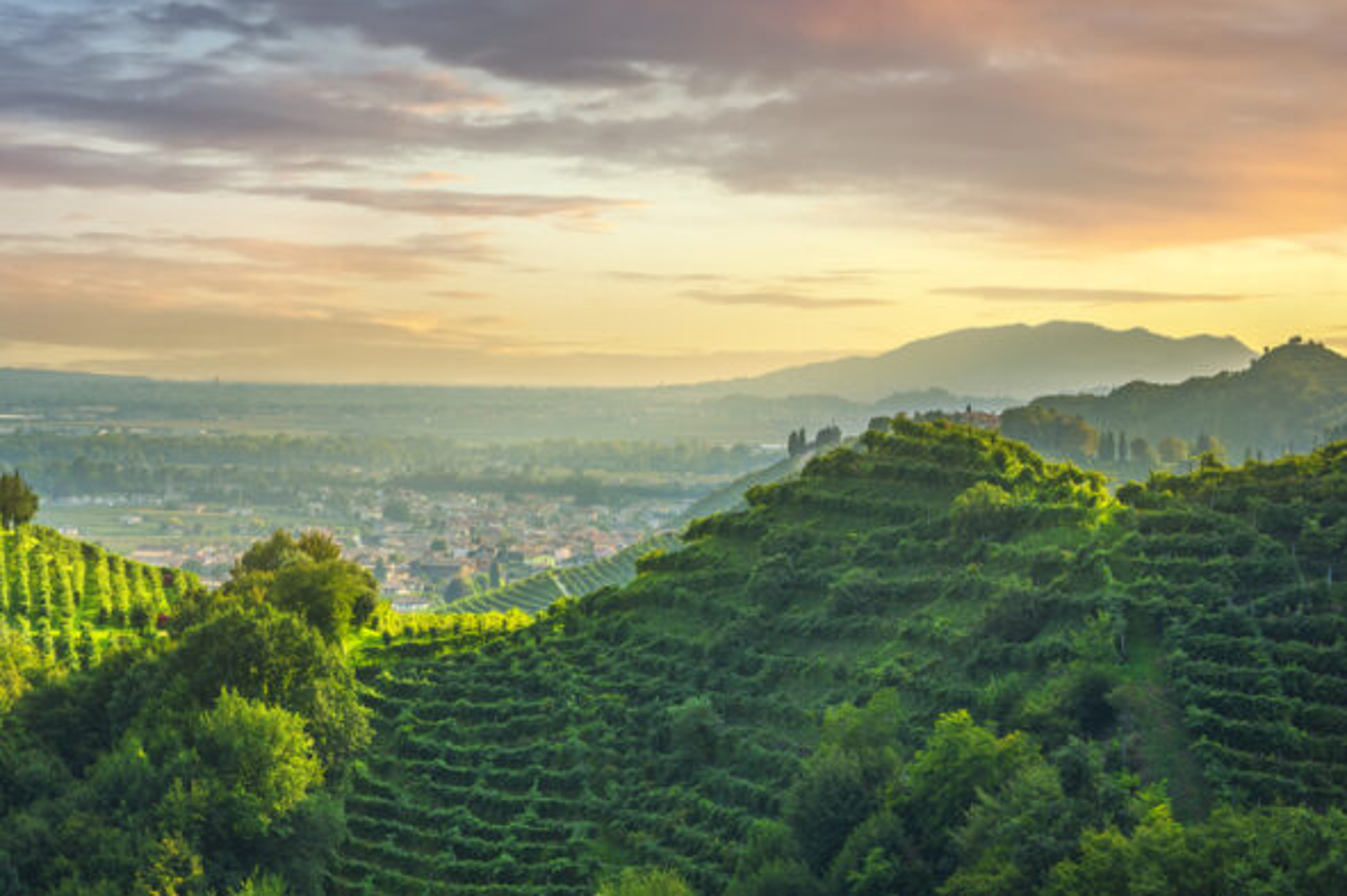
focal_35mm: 78
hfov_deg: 25.7
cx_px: 328
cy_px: 555
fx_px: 2916
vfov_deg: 17.4
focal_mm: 45
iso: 100
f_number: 7.1
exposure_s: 1/80
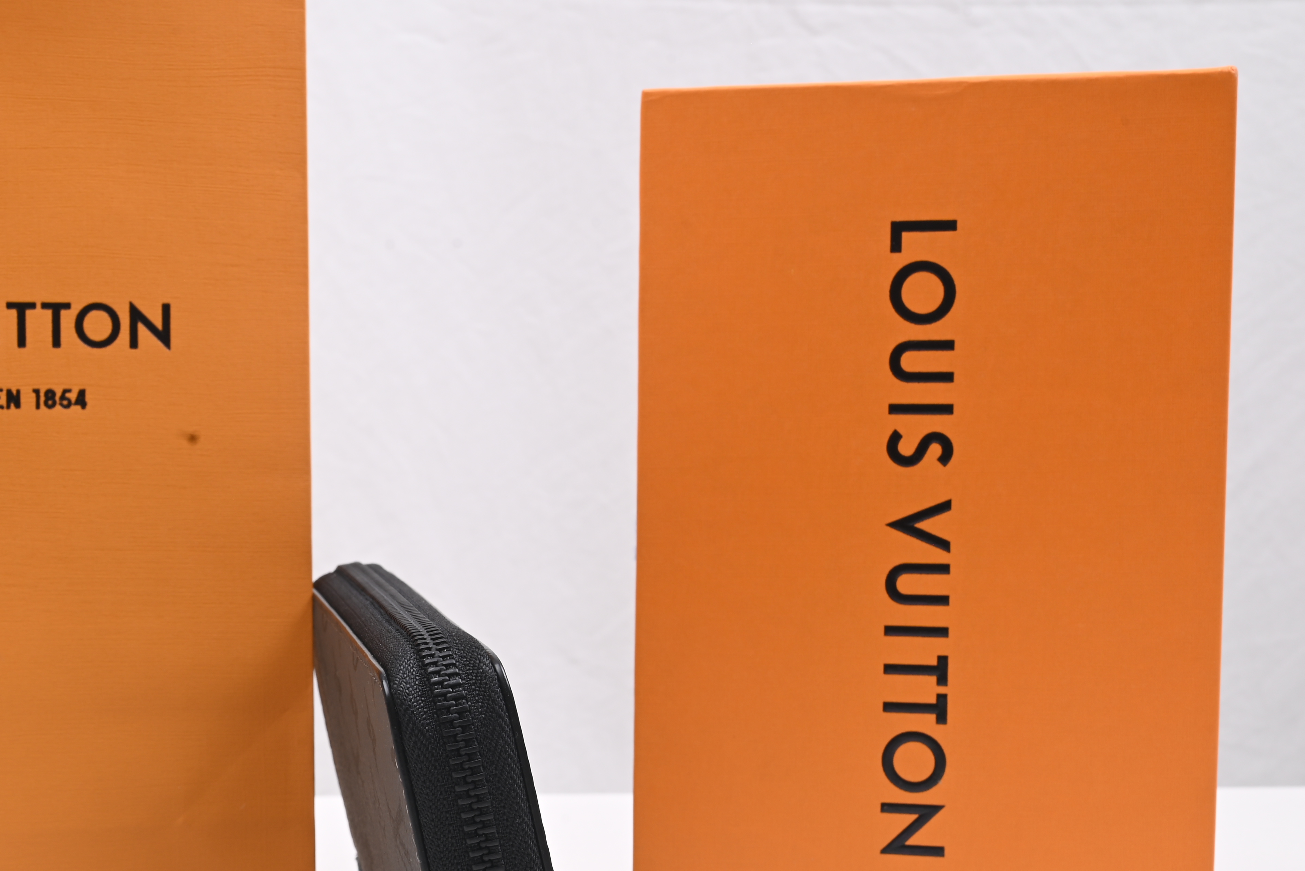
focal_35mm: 63
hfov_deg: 31.3
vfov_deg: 21.5
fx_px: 2284
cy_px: 565
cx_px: 315
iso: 100
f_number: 16
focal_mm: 40
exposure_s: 1/2
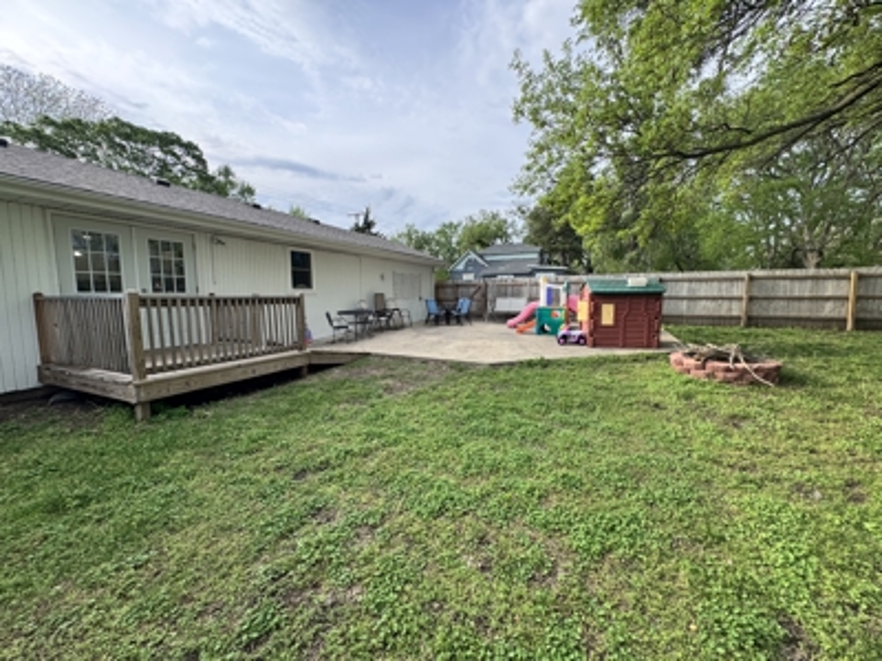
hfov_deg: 102.1
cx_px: 441
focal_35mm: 14
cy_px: 330
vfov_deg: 85.7
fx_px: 357
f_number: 2.2
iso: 40
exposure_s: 1/343
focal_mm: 2.22
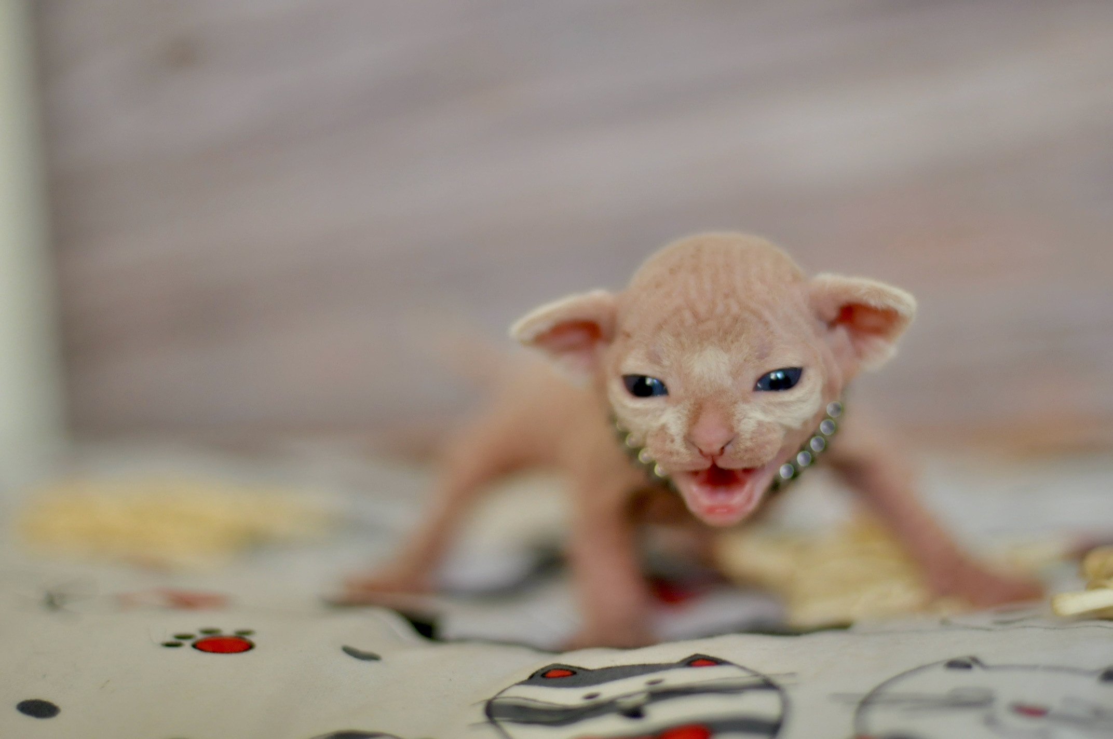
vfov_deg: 18.1
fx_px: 2316
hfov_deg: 27.0
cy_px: 370
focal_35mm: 75
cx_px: 556
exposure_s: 1/1000
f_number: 1.4
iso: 800
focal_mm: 50
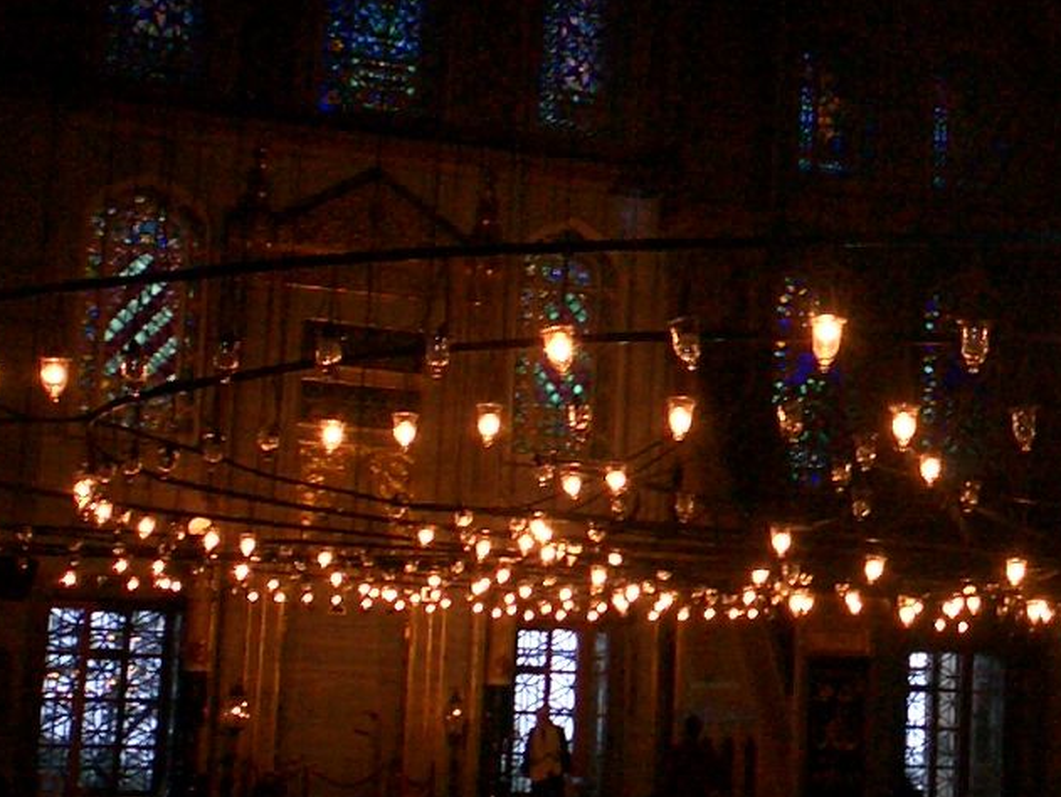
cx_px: 1000
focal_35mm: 75
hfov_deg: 25.0
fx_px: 2300
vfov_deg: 19.6
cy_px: 508
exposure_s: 1/40
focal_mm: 5.6
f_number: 3.5
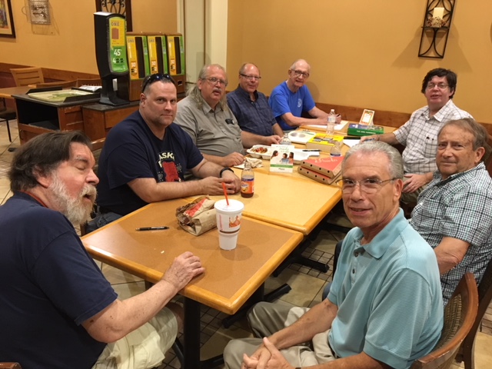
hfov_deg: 61.7
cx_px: 246
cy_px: 184
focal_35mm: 29
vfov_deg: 48.2
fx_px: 412
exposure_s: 1/30
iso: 160
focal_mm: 4.15
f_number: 2.2
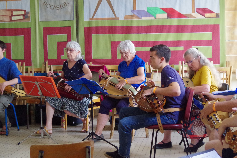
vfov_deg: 18.2
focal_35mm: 75
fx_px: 494
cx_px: 118
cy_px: 79
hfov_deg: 27.0
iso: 3200
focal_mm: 50
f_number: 6.3
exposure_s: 1/160
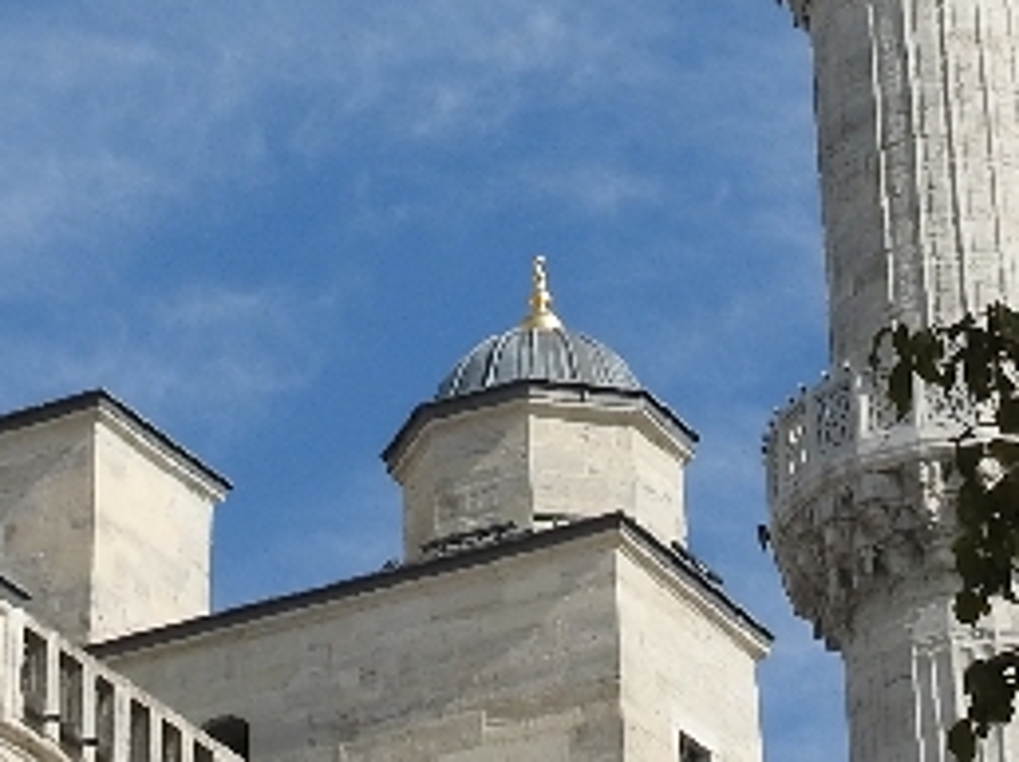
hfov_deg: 12.1
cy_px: -201
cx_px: 241
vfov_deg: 9.0
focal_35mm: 163
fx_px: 4794
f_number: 3.8
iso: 100
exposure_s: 1/1600
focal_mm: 6.3
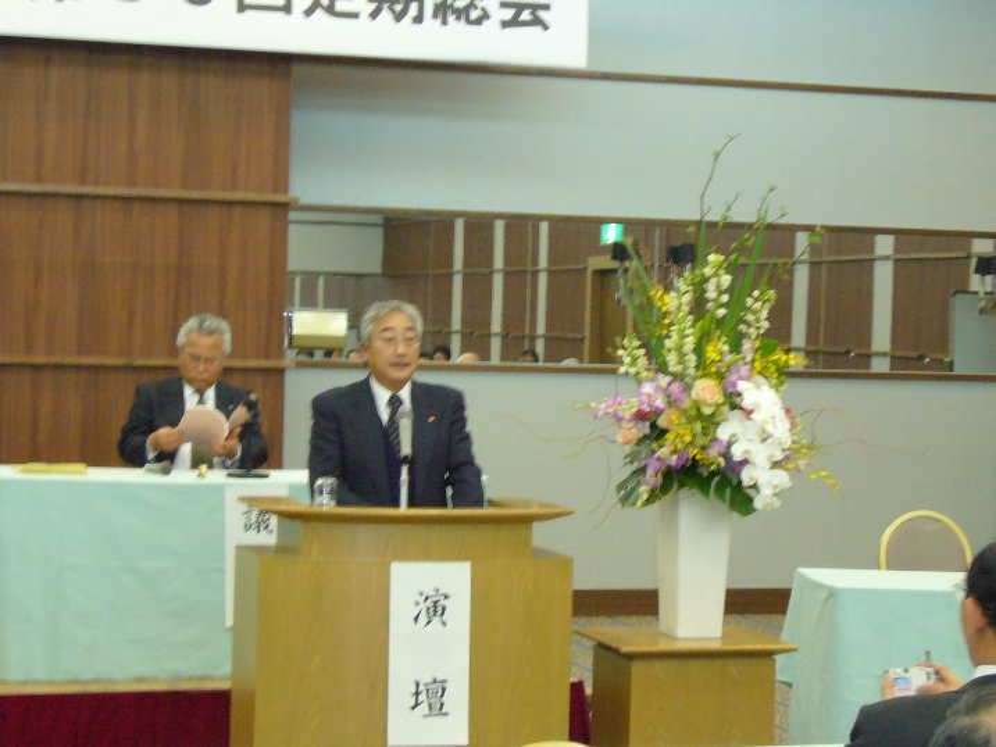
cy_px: 374
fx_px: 2475
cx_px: 498
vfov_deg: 17.2
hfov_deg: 22.8
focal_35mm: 86
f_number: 4.1
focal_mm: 10.3
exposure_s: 1/10
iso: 200
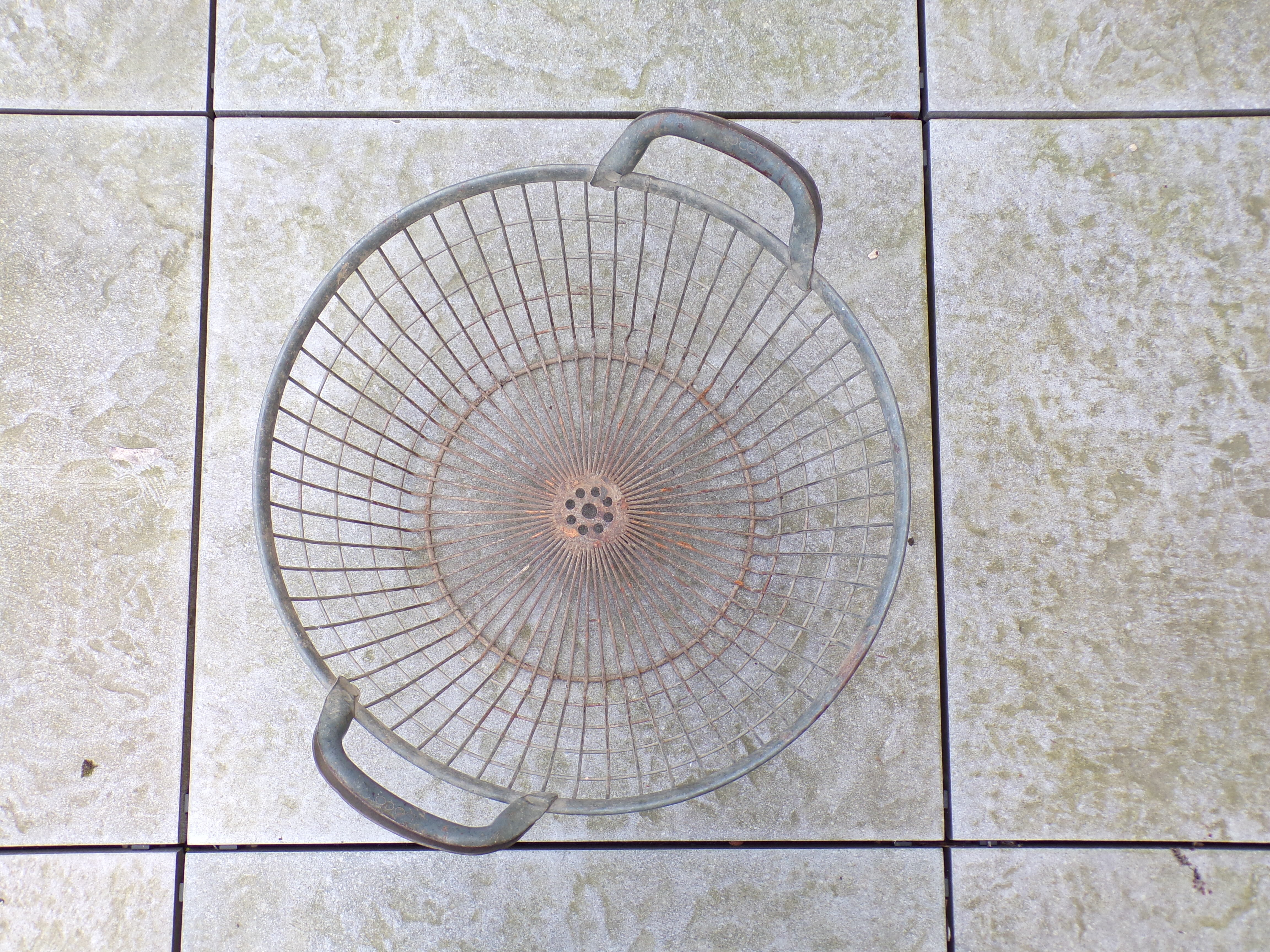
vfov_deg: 44.2
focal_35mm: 32
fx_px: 1174
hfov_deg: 56.8
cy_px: 476
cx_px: 635
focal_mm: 5.8
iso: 80
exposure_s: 1/110
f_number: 3.2
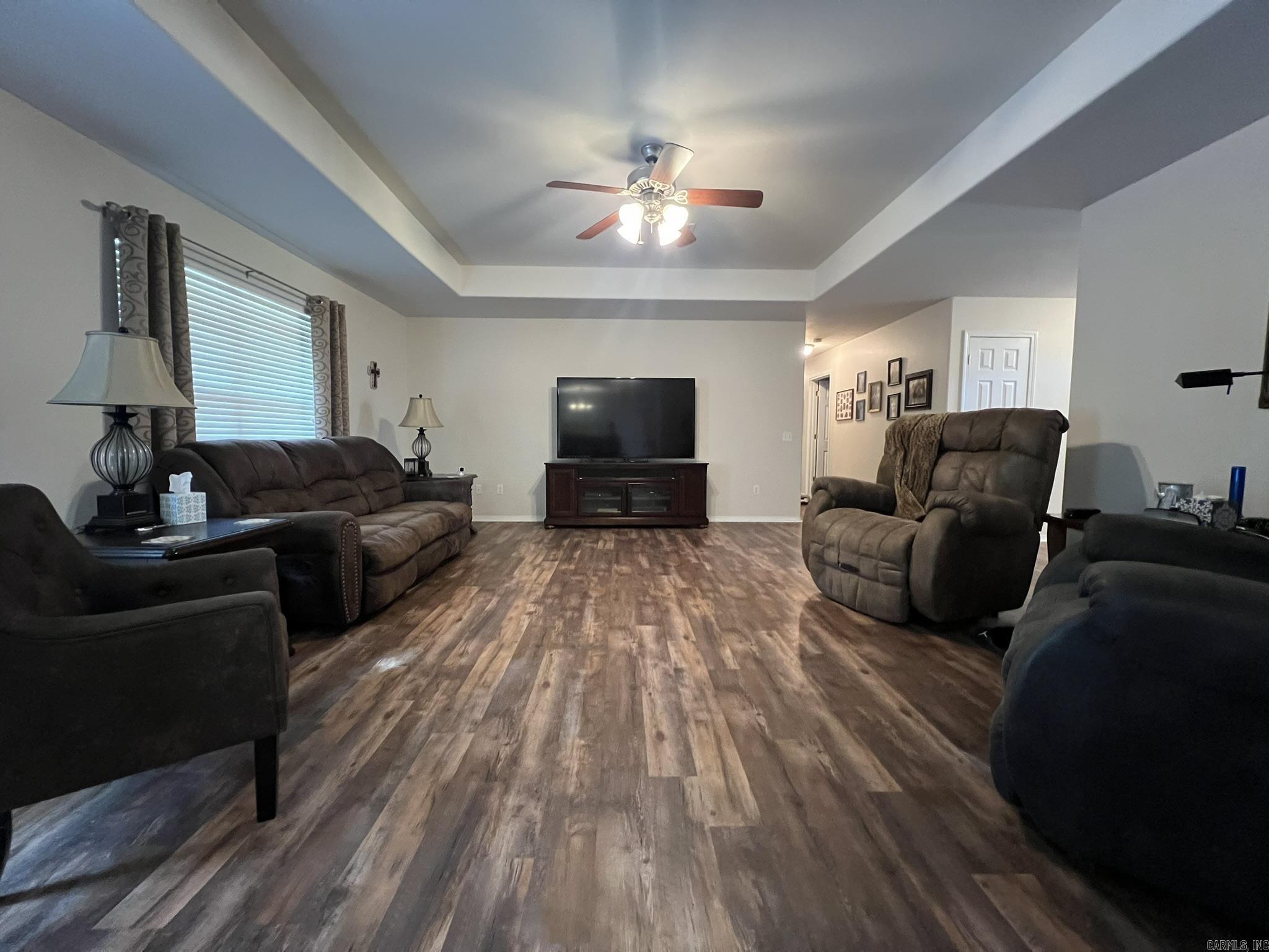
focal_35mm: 13
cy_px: 476
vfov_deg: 89.9
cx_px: 634
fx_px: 477
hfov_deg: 106.2
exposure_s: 1/40
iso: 800
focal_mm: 1.57
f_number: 1.8
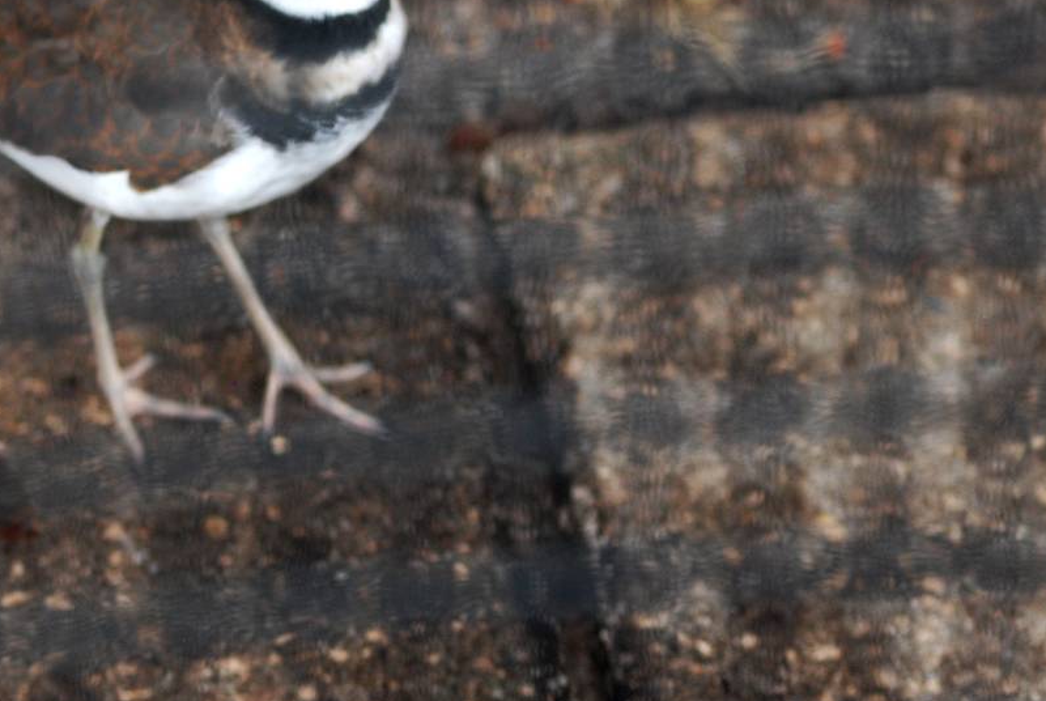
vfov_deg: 4.8
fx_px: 8293
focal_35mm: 285
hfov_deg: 7.2
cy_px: 77
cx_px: 179
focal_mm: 95
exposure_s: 1/60
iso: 400
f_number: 4.2
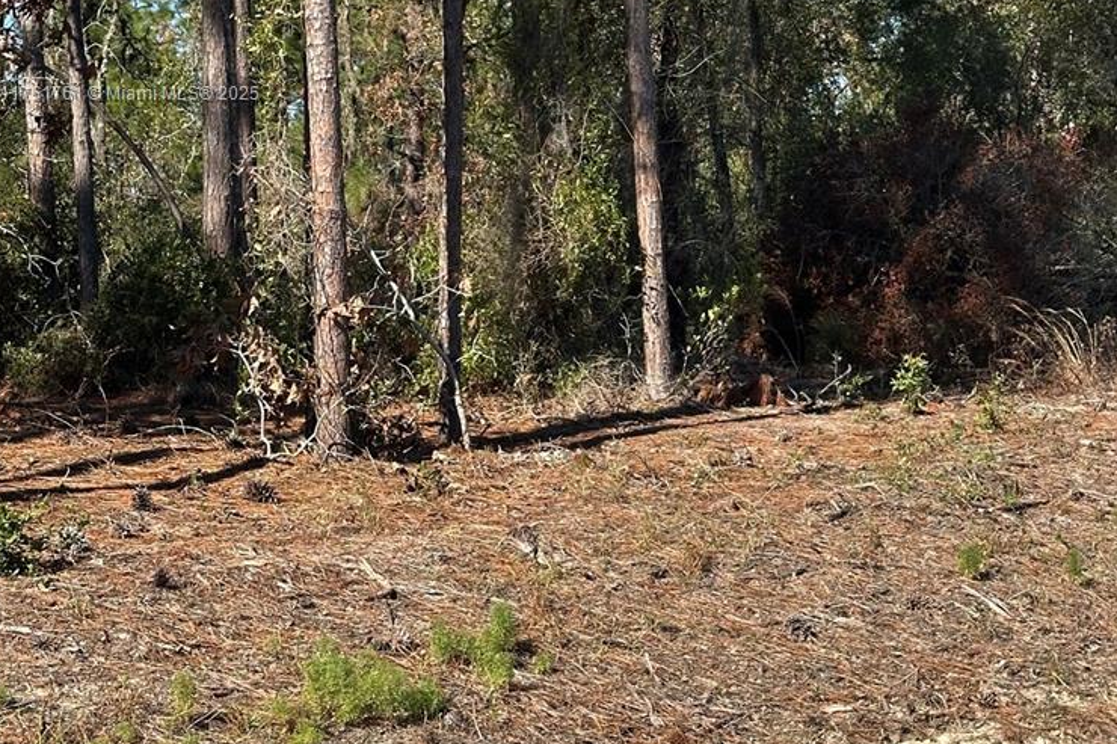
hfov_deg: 25.0
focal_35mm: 81
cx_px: 663
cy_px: 95
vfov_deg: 16.7
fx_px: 2513
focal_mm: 6.86
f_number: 1.78
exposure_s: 1/2203
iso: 64
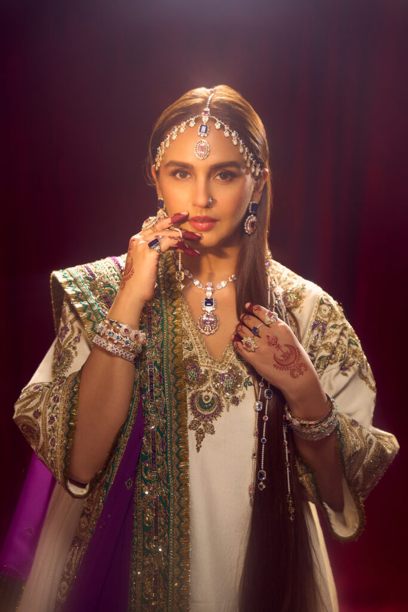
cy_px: 306
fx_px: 1190
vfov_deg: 28.8
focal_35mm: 70
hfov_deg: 19.5
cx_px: 204
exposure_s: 1/60
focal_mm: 70
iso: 400
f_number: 2.8
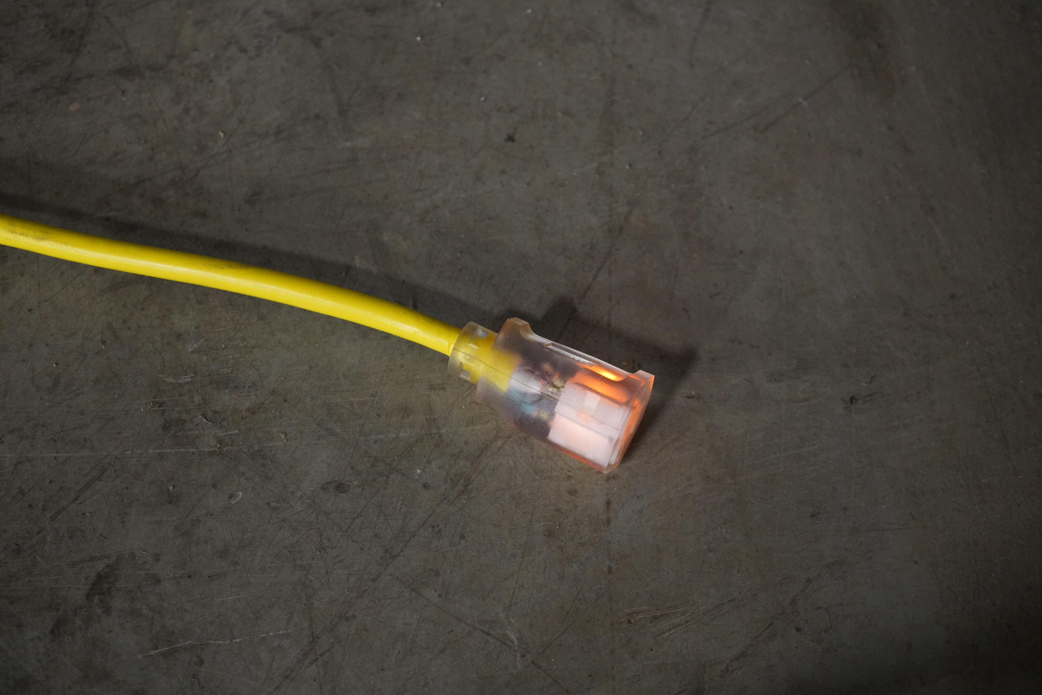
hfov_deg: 37.5
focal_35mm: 53
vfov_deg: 25.5
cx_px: 521
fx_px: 1534
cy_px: 348
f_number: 5
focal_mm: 53
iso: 6400
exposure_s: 1/50
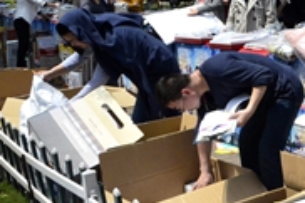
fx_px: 626
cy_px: 16
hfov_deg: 24.1
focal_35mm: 74
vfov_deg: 18.1
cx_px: 392
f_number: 13
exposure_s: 1/2000
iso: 3200
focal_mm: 18
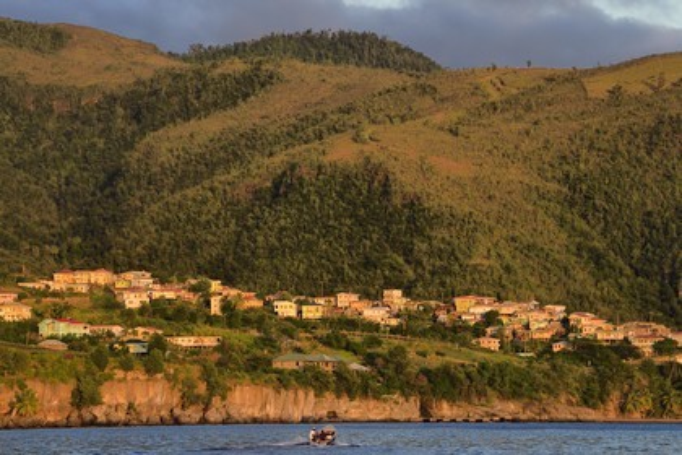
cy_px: 228
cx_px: 341
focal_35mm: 185
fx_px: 3504
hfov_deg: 11.1
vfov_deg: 7.4
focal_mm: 185
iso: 800
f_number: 5.6
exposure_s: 1/800
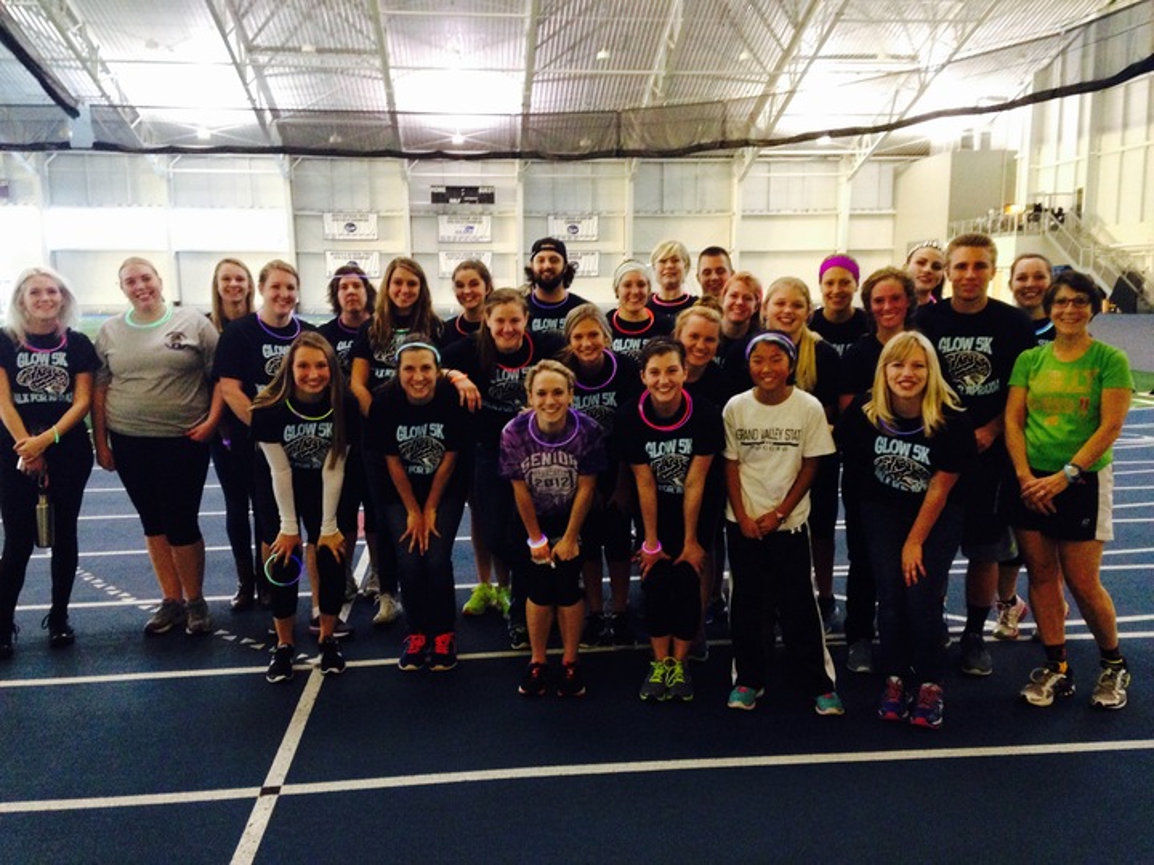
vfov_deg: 42.9
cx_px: 577
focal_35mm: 33
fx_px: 1100
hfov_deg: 55.4
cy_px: 432
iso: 400
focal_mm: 4.12
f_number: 2.4
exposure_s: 1/17
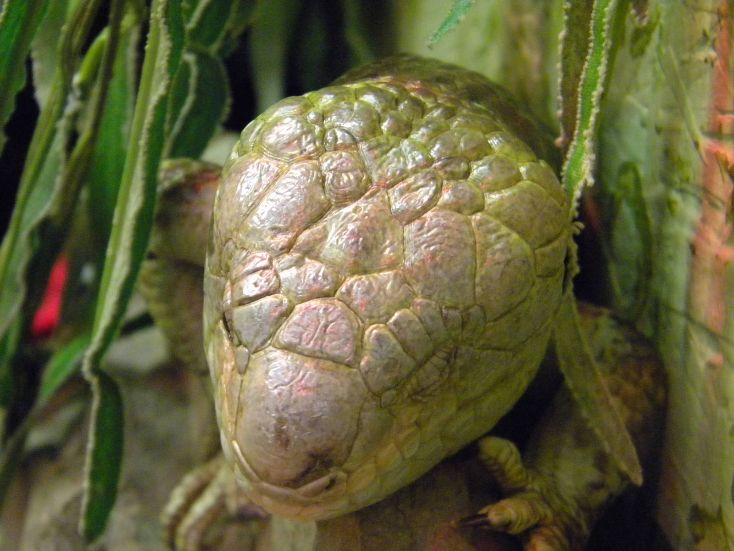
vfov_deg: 17.8
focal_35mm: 83
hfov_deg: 23.6
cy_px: 276
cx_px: 367
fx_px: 1760
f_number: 4.5
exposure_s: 1/9.8
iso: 800
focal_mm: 15.1
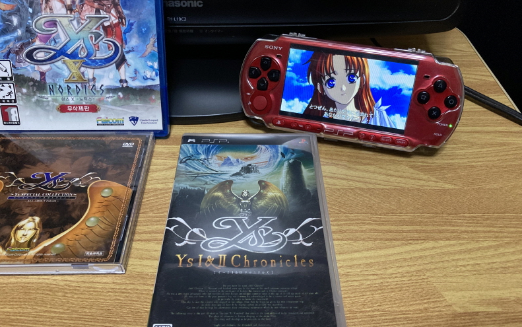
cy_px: 176
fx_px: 427
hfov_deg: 62.9
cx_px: 262
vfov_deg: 41.8
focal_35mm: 30
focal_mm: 3.99
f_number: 1.8
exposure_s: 1/40
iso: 320
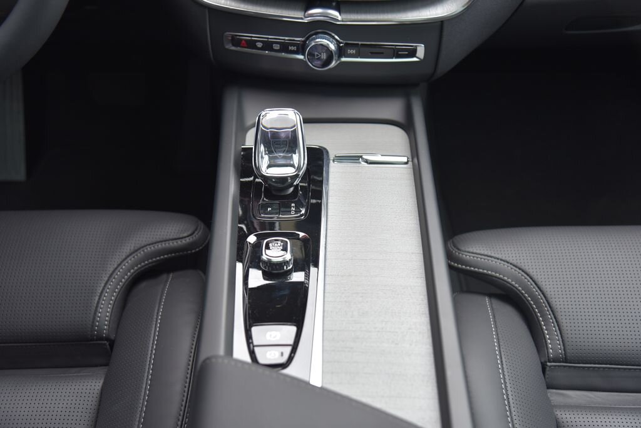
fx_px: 784
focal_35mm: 44
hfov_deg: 44.5
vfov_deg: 30.6
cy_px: 214
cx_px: 320
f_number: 4
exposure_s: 1/60
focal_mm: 44
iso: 500
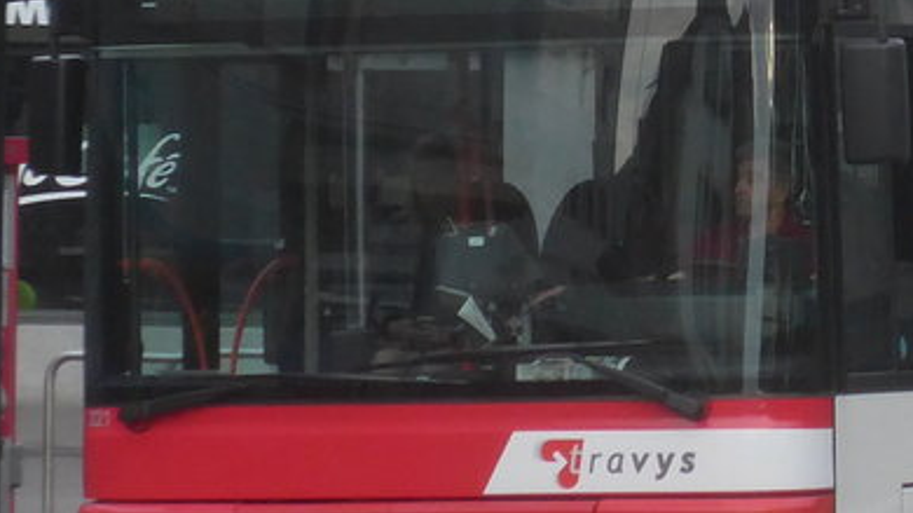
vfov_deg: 2.9
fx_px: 10067
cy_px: -19
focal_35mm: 416
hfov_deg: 5.2
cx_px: 960
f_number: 5.2
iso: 500
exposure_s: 1/400
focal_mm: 24.3
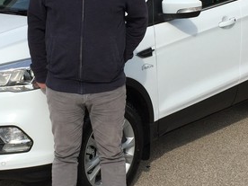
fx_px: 602
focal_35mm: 84
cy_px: 75
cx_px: 95
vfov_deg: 17.6
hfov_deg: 23.2
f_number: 2.2
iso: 32
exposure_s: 1/3300
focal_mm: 4.15
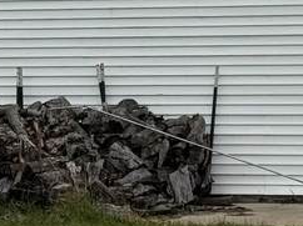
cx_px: 463
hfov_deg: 7.7
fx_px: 2221
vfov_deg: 5.7
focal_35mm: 254
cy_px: -167
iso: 64
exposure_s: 1/3817
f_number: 1.78
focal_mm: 6.76
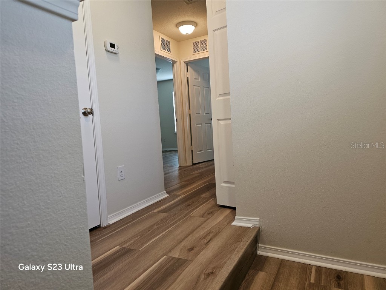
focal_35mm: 23
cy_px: 145
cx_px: 193
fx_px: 256
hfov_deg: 73.9
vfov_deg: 58.9
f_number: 1.7
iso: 250
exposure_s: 1/120
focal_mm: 6.3
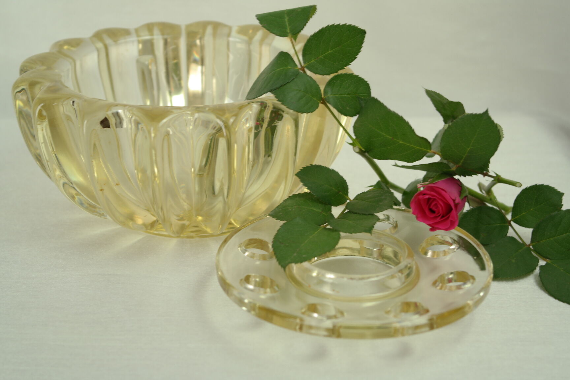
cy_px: 190
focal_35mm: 69
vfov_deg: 19.7
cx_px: 285
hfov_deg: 29.2
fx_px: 1092
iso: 200
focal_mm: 45
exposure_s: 1/30
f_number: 5.6
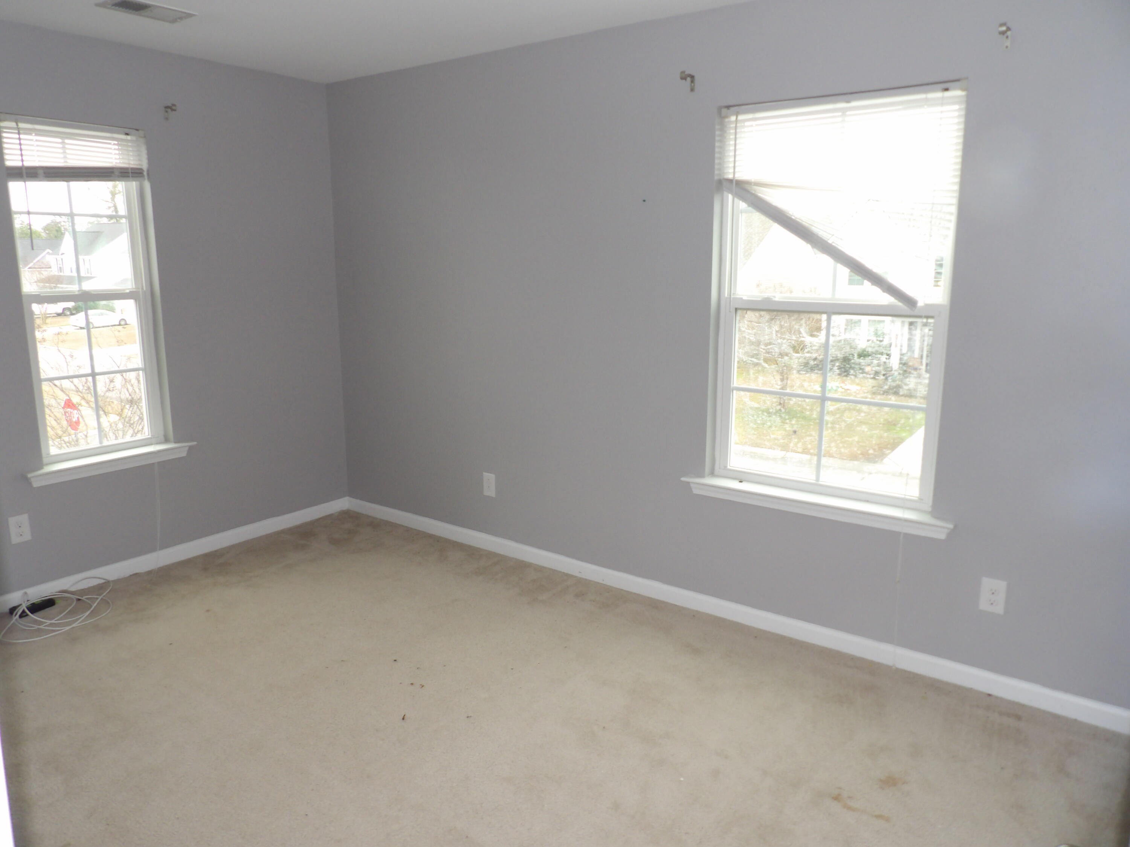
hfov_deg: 71.6
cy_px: 424
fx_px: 783
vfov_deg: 56.8
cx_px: 565
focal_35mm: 24
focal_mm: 4.3
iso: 200
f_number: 3.2
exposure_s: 1/33
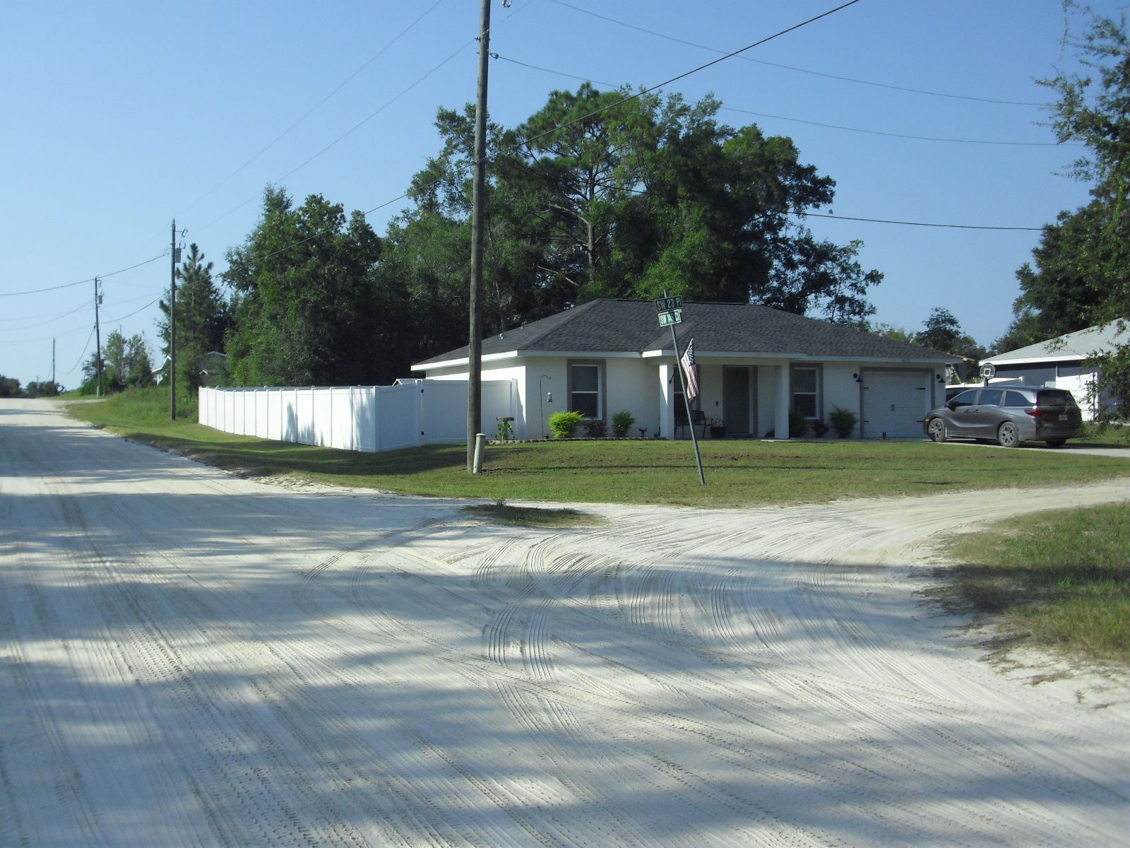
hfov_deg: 49.0
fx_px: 1240
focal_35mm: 38
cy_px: 424
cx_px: 565
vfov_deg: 37.7
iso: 100
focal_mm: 6.2
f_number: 8
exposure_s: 1/320
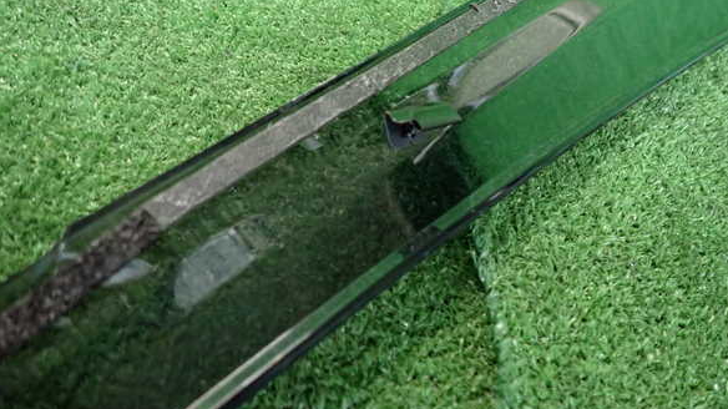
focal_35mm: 28
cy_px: 167
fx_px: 540
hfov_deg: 67.9
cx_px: 373
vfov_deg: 41.3
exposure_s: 1/30
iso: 500
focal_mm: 4.5
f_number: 2
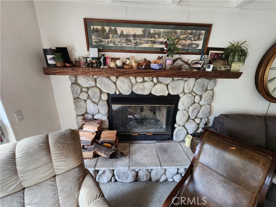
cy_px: 104
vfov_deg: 89.9
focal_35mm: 13
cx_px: 138
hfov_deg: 106.2
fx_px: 104
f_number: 2.2
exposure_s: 1/40
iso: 320
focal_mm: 2.2
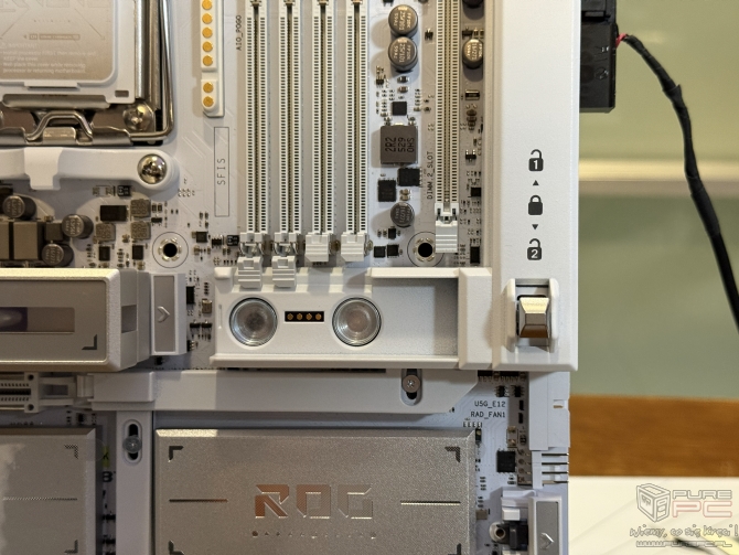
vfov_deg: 30.3
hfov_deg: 39.6
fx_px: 1025
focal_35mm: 48
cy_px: 278
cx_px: 370
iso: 320
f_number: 1.78
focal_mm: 6.76
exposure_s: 1/40
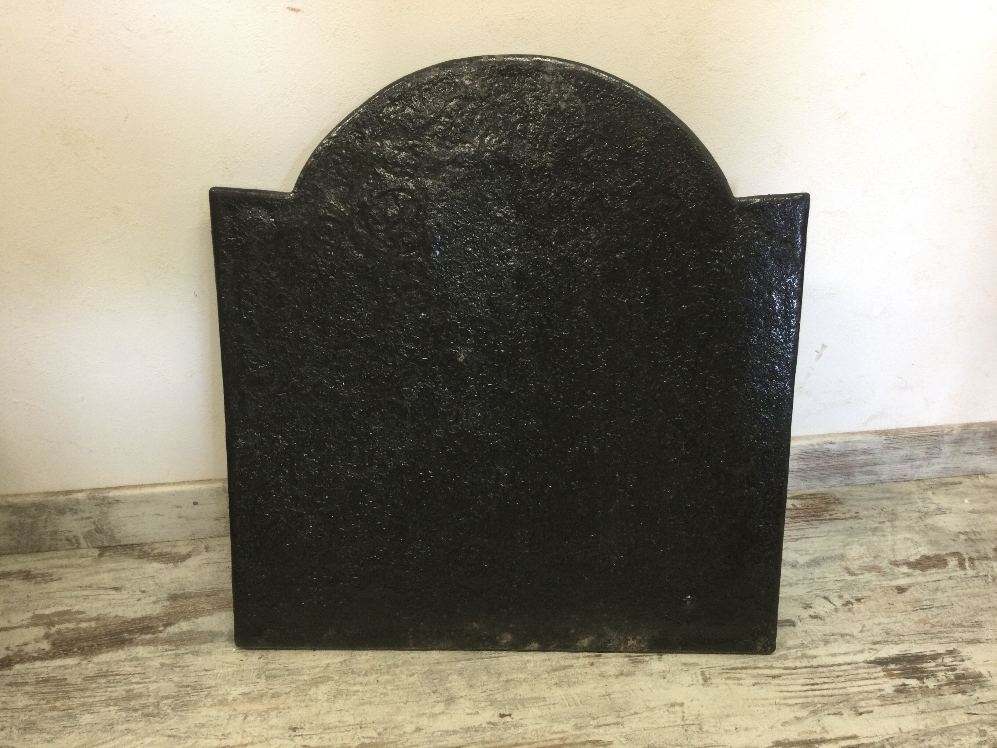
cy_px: 374
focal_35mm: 31
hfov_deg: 58.4
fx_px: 893
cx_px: 498
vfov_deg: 45.4
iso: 125
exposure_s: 1/33
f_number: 2.4
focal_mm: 3.3
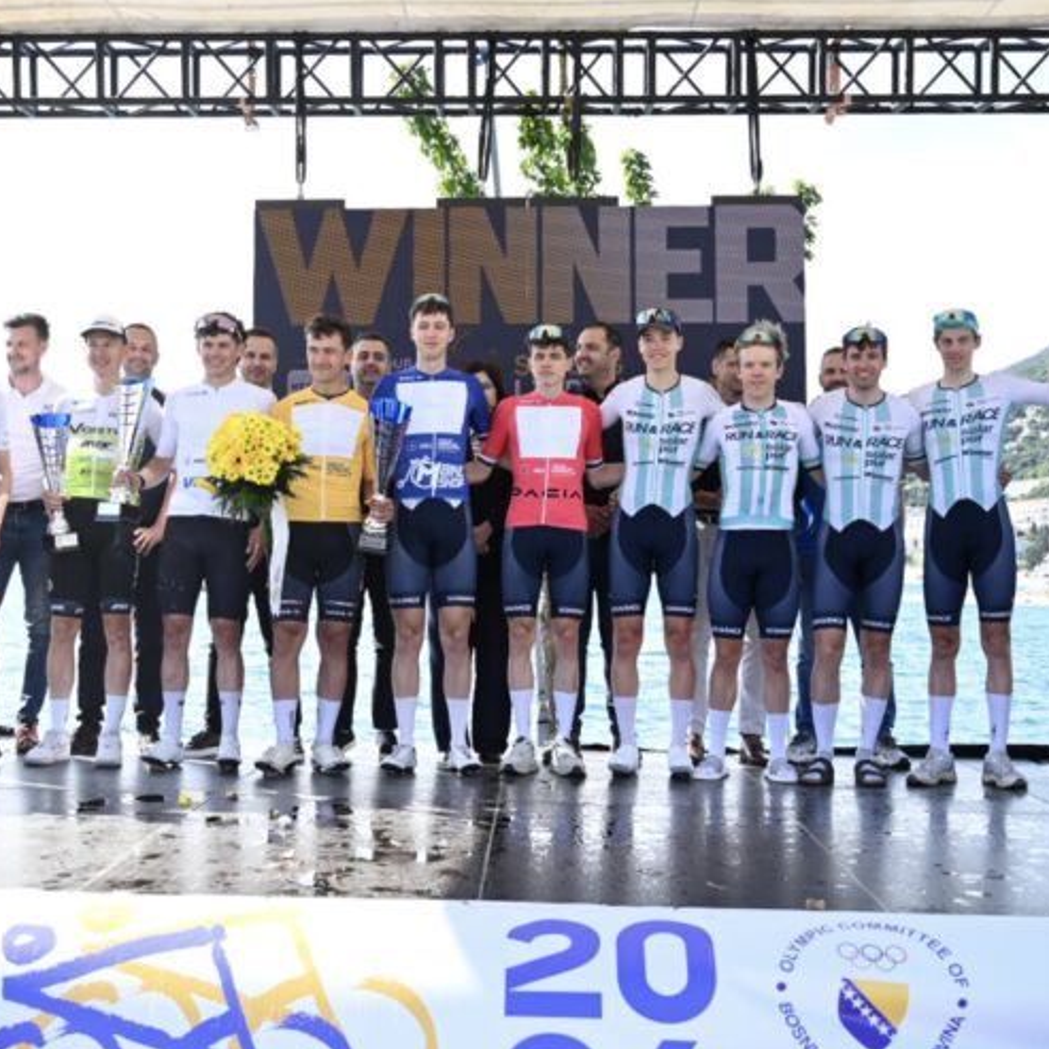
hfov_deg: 37.8
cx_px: 464
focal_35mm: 45
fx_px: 1531
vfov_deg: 37.8
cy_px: 528
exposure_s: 1/250
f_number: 4
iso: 100
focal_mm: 34.5
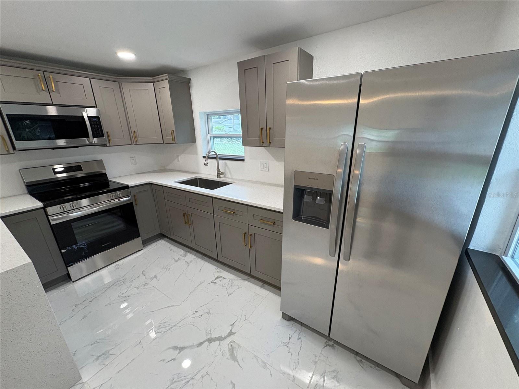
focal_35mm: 14
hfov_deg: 102.1
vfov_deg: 85.7
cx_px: 260
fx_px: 210
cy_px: 194
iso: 200
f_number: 2.2
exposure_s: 1/120
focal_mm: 2.22
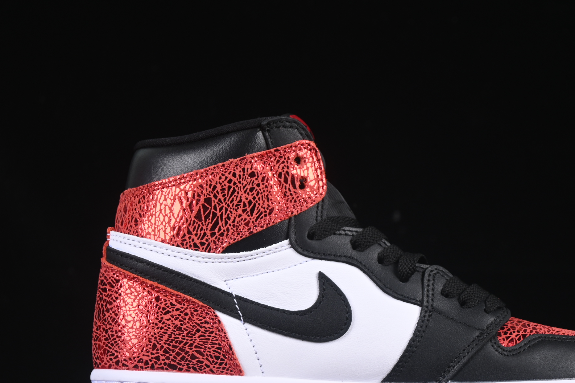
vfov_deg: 12.2
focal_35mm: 112
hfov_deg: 18.2
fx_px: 1789
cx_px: 369
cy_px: 258
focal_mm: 50
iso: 160
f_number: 7.1
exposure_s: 1/60
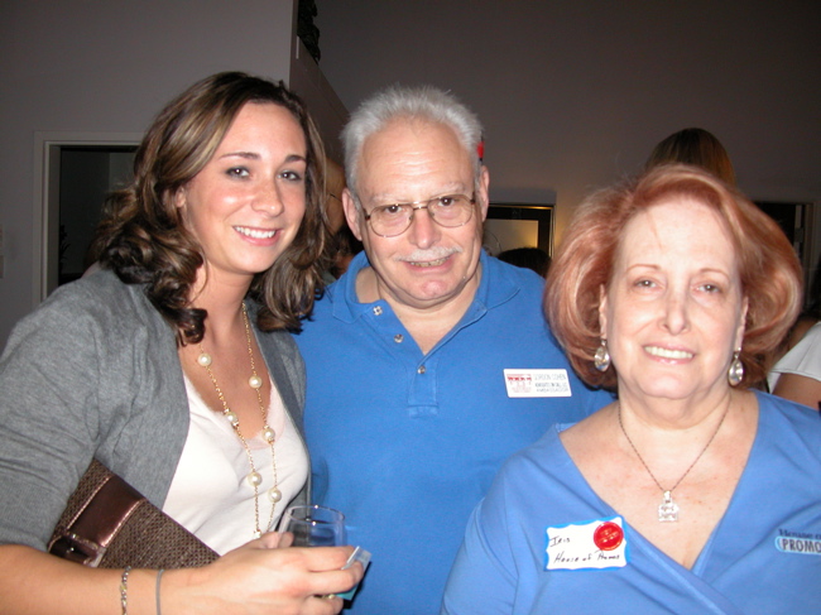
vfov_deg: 40.7
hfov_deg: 52.6
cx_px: 410
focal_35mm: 35
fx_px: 830
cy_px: 308
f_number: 2.8
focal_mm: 8.9
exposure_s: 1/60
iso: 200
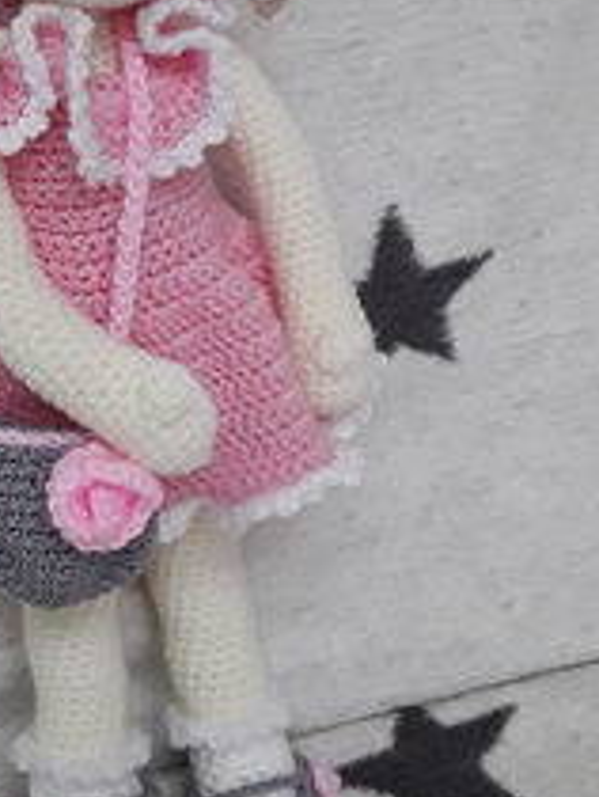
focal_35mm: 60
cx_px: 61
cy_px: 277
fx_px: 1382
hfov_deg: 23.8
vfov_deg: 31.9
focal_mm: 2.91
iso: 125
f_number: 1.9
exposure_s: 1/33
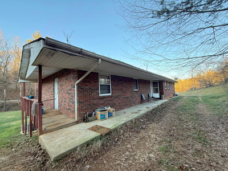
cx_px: 114
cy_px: 86
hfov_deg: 102.1
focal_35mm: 14
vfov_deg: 85.7
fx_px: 92
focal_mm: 2.22
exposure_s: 1/99
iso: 125
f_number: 2.2
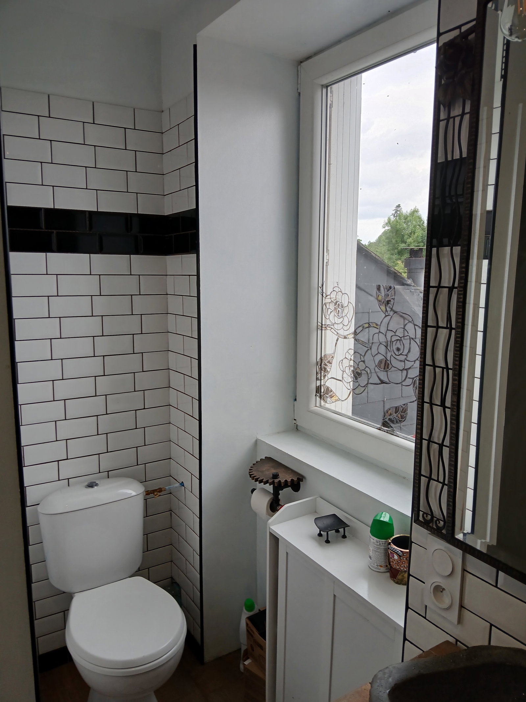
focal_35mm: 26
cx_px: 263
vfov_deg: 67.3
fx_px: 527
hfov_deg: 53.1
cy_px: 351
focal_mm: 3.98
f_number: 1.8
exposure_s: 1/50
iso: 20
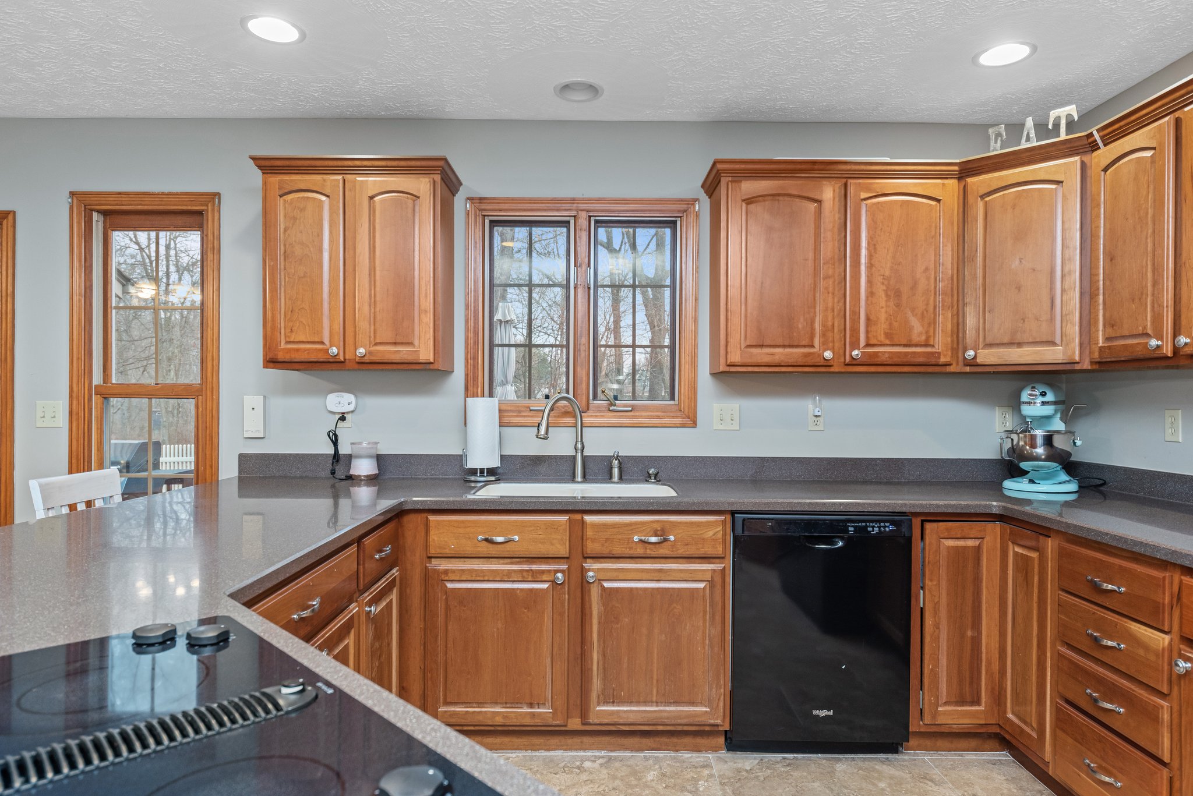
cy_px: 398
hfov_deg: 81.2
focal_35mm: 21
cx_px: 596
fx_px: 696
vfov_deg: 59.5
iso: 400
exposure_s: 1/25
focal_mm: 21
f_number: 5.6
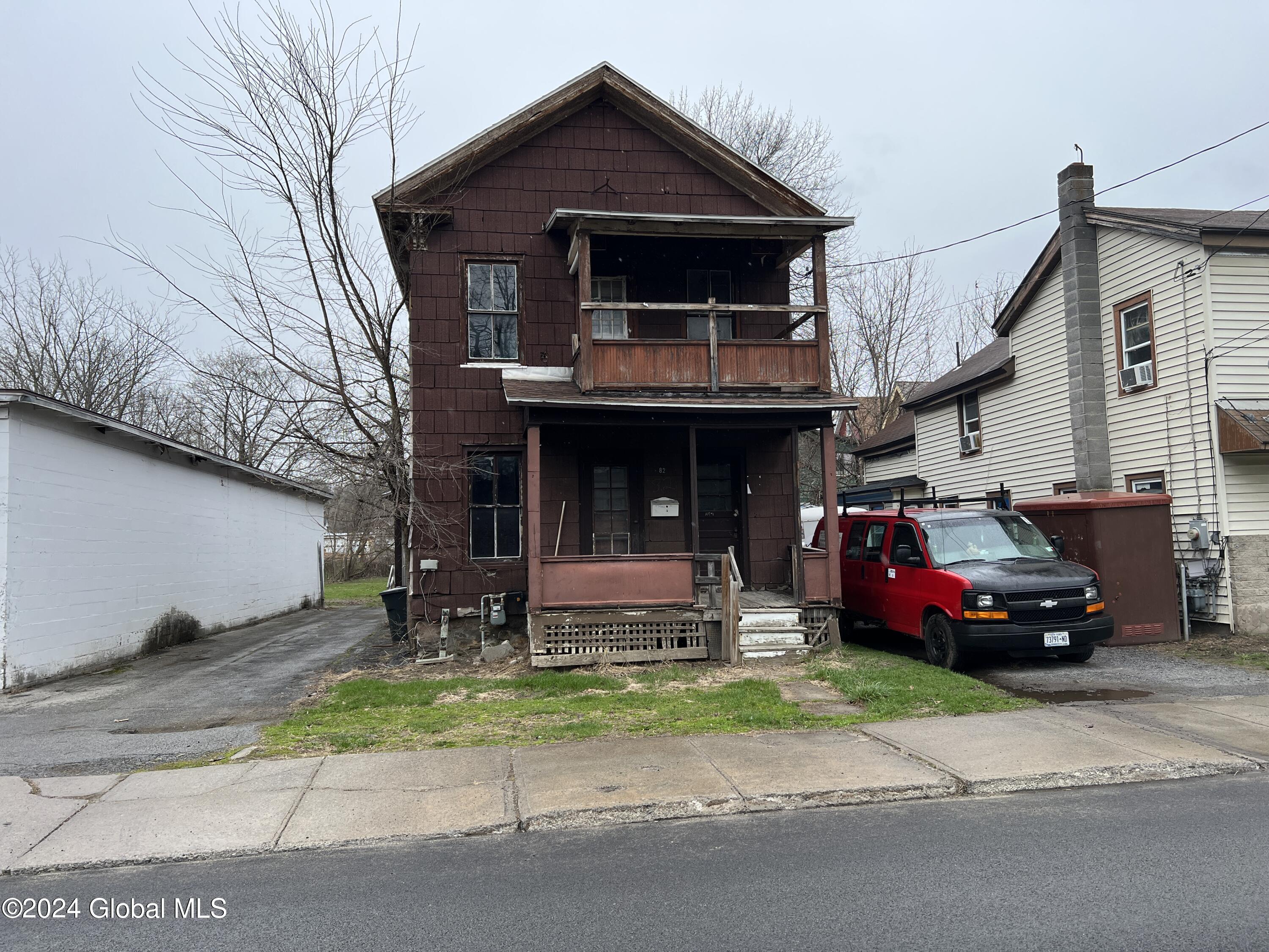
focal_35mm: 26
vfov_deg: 53.1
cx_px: 634
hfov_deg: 67.3
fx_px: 953
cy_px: 476
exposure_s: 1/1266
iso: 50
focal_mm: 5.7
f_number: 1.5
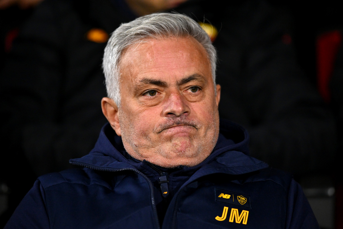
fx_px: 3811
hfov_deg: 5.2
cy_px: 114
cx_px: 172
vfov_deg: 3.4
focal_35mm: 400
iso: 3200
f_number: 4
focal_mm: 400
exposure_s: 1/800
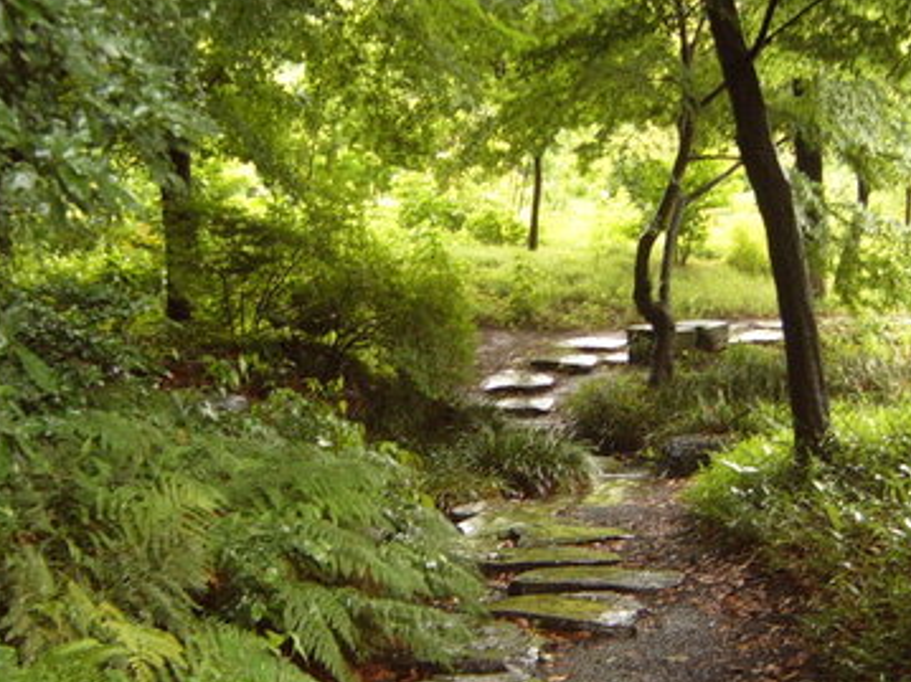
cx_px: 495
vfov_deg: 22.2
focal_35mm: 66
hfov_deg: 29.4
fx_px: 1736
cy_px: 406
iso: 141
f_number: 2.9
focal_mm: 6.2
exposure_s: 1/10
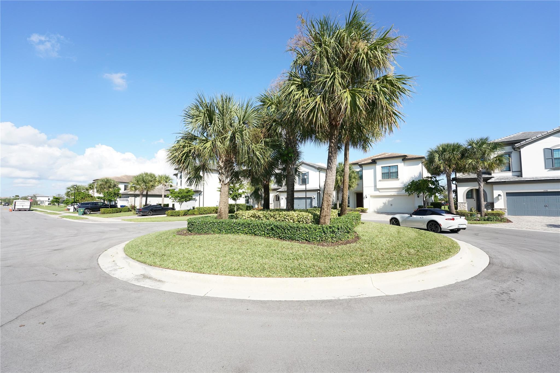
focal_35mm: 14
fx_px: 218
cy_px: 186
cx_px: 280
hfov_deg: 104.3
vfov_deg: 81.2
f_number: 7.1
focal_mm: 14
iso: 640
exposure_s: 1/1250
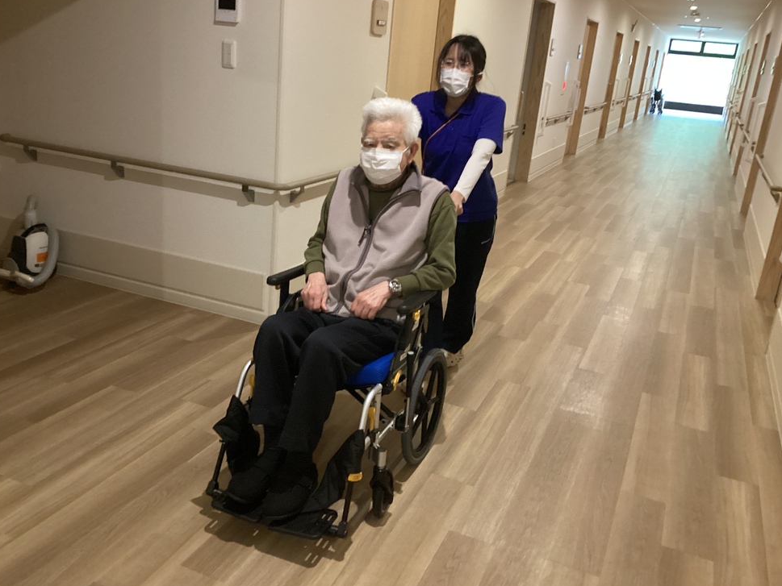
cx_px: 380
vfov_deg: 44.2
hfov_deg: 56.8
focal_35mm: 32
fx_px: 723
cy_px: 293
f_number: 2.4
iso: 400
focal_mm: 3.3
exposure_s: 1/30
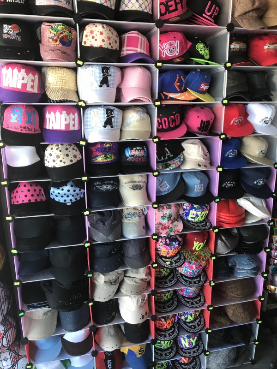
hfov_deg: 49.7
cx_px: 138
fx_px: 299
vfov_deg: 63.4
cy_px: 184
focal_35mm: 28
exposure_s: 1/33
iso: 32
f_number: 1.8
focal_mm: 3.99
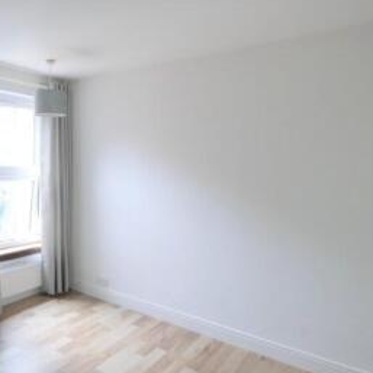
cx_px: 62
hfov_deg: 52.7
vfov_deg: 56.8
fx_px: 341
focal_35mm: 28
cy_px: 226
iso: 640
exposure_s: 1/60
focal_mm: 7
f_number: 4
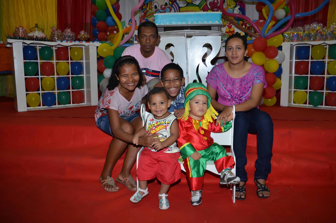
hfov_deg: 67.5
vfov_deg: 47.7
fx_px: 251
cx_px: 168
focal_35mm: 27
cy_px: 112
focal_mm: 18
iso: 900
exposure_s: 1/60
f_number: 4
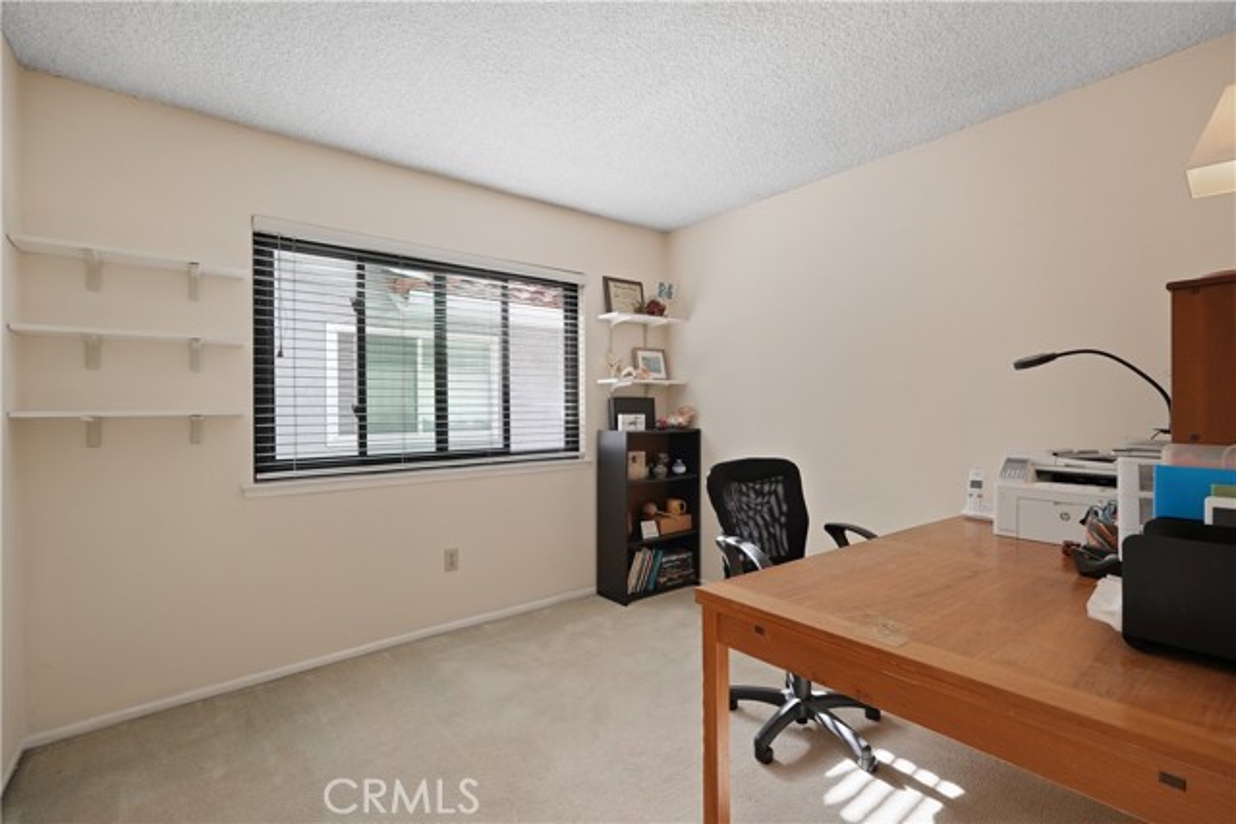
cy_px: 412
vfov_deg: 73.8
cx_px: 618
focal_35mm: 16
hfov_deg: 96.7
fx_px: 549
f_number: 4
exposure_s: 1/15
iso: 100
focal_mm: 16
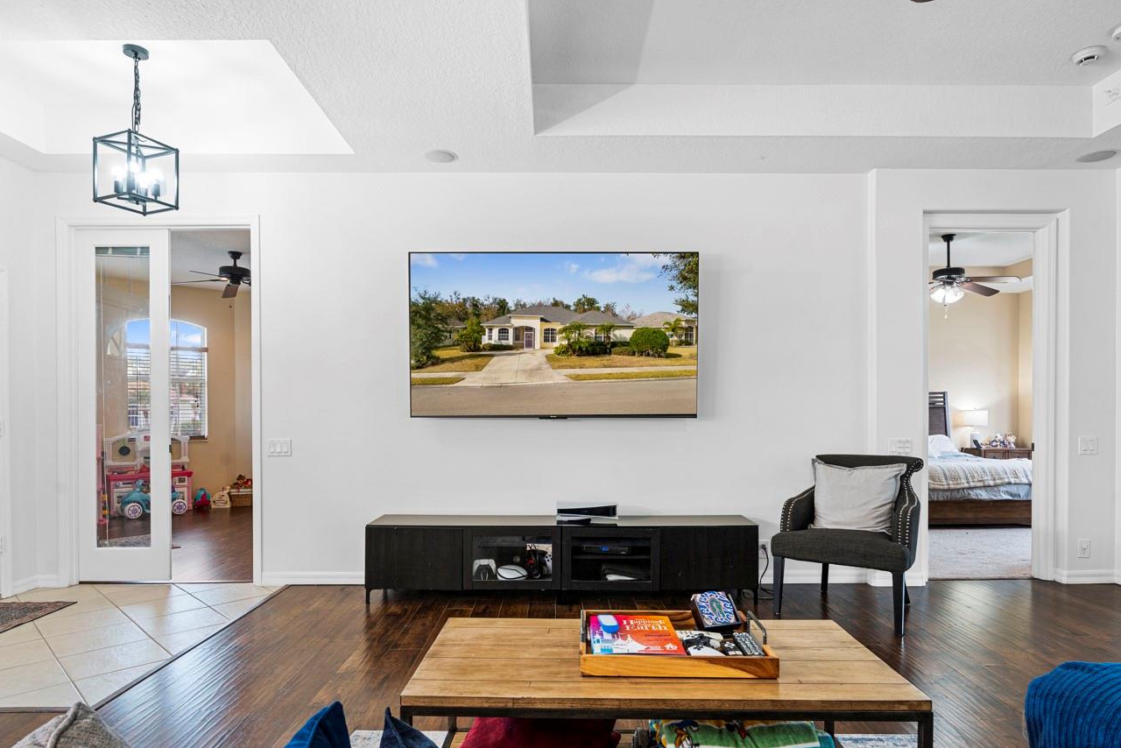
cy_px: 428
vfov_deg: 61.7
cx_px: 552
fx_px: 623
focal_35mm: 20
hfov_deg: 84.0
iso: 250
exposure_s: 2
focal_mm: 16
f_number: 9
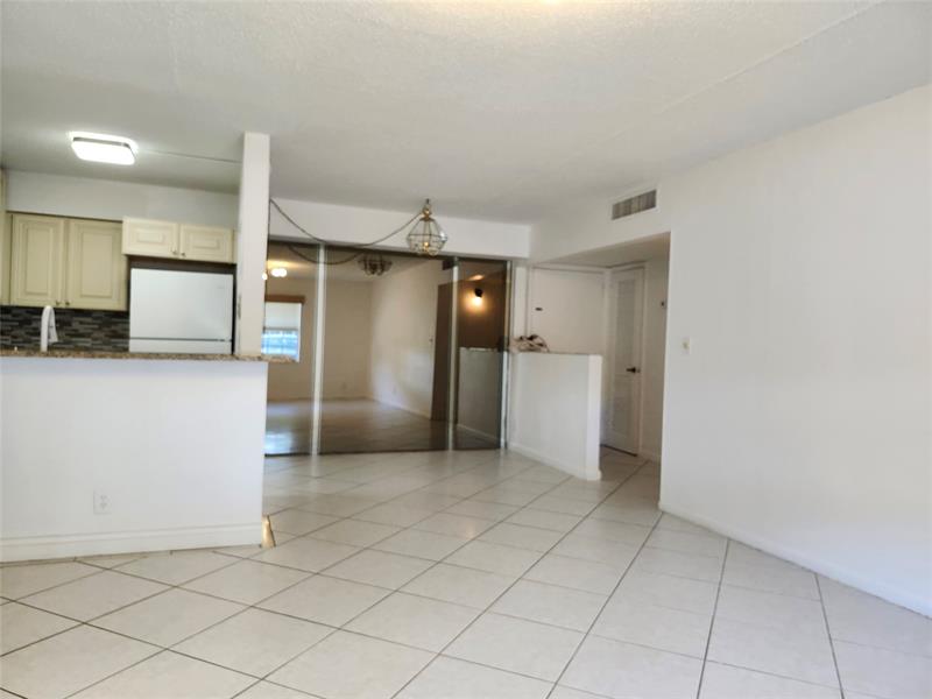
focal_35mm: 23
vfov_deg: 58.9
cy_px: 350
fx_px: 619
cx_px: 466
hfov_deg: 73.9
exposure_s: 1/120
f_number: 1.8
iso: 320
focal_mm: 5.54
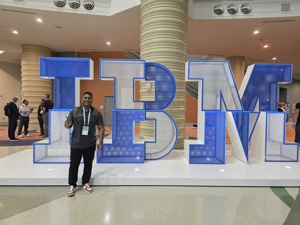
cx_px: 150
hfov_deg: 73.9
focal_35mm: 23
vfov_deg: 58.9
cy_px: 112
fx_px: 199
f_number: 1.7
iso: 500
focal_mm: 6.3
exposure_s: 1/120
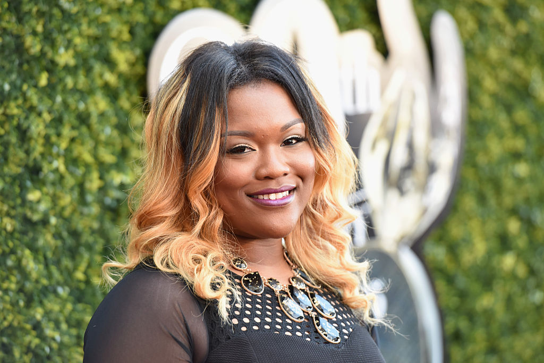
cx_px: 272
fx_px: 3022
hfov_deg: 10.3
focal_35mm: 200
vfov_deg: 6.9
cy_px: 182
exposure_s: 1/320
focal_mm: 200
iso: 1250
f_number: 5
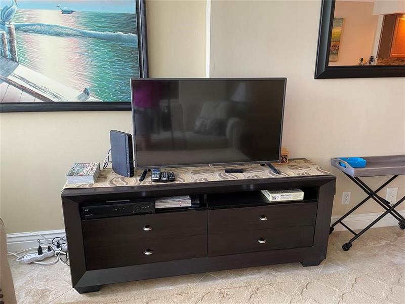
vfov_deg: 53.1
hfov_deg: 67.3
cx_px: 202
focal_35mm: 26
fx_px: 304
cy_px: 152
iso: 250
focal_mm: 4.2
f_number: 1.6
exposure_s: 1/60
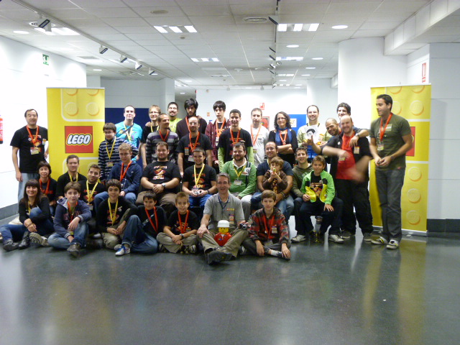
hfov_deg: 47.9
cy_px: 172
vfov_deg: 36.8
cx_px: 230
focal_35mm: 39
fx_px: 518
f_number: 3.1
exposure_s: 1/8
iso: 400
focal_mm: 7
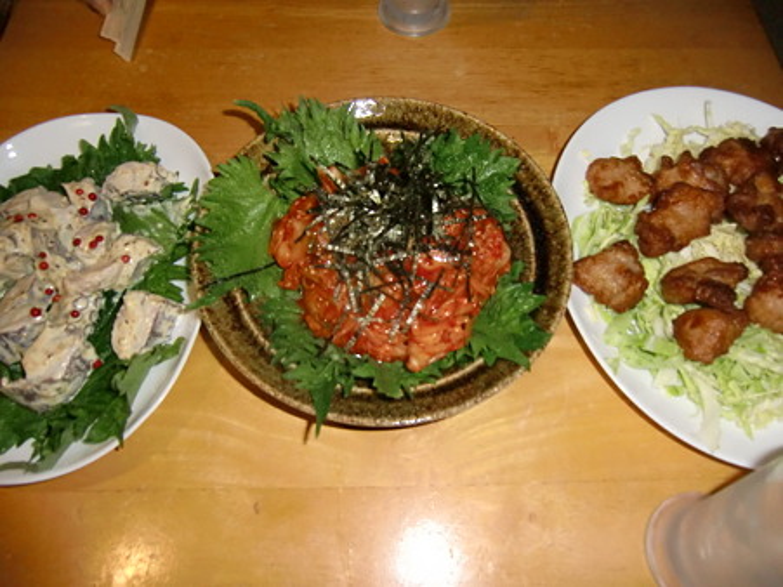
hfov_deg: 71.6
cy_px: 294
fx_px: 543
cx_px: 392
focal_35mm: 24
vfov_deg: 56.8
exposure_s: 1/20
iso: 400
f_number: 3.2
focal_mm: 4.3
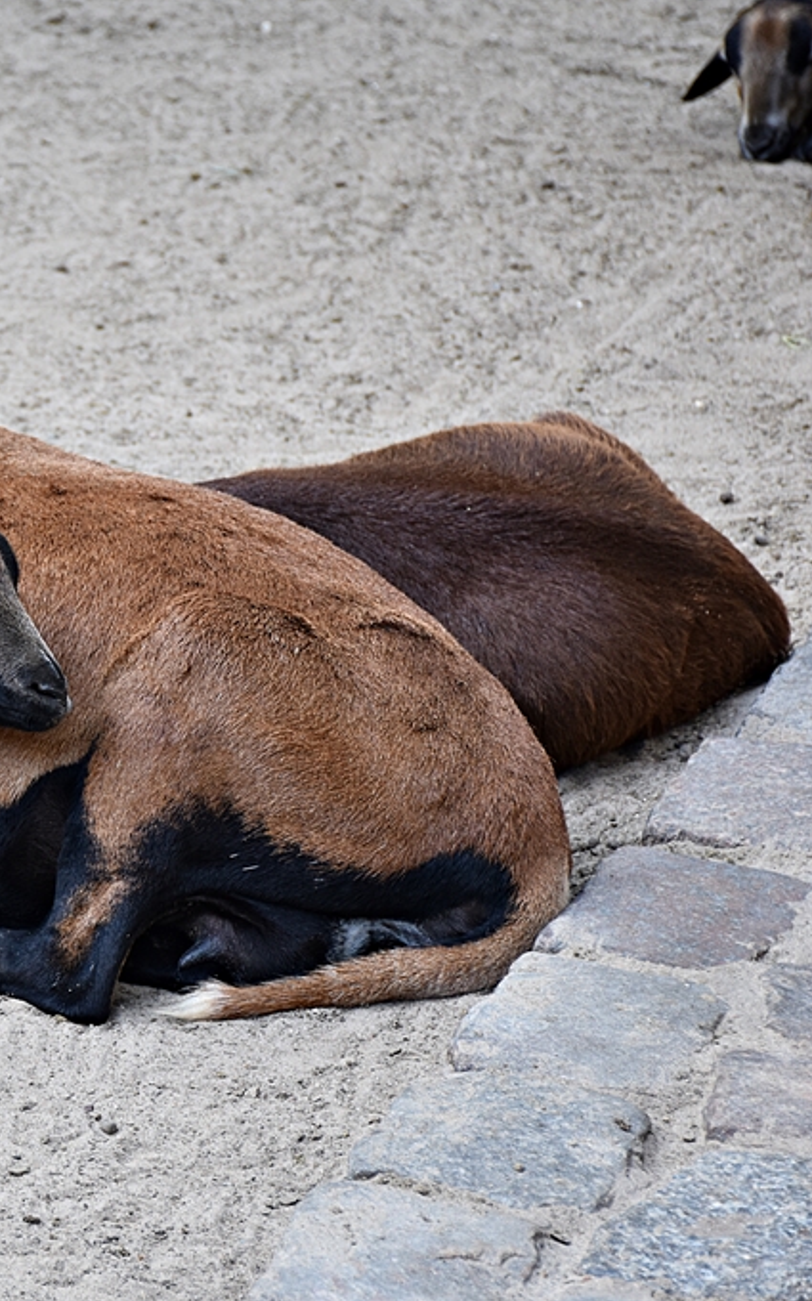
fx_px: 5707
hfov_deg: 8.1
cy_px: 650
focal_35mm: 161
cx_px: -153
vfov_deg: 13.0
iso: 400
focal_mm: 70
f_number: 5
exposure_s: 1/60
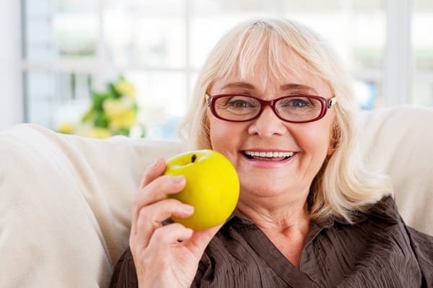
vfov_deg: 16.0
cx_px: 216
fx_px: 1021
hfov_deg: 23.9
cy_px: 144
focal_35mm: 85
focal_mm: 85
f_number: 4.5
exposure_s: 1/160
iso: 200
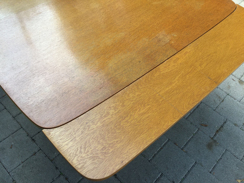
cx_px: 122
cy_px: 92
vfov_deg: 45.4
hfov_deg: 58.4
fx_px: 219
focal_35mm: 31
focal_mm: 3.3
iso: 25
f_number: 2.4
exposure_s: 1/193
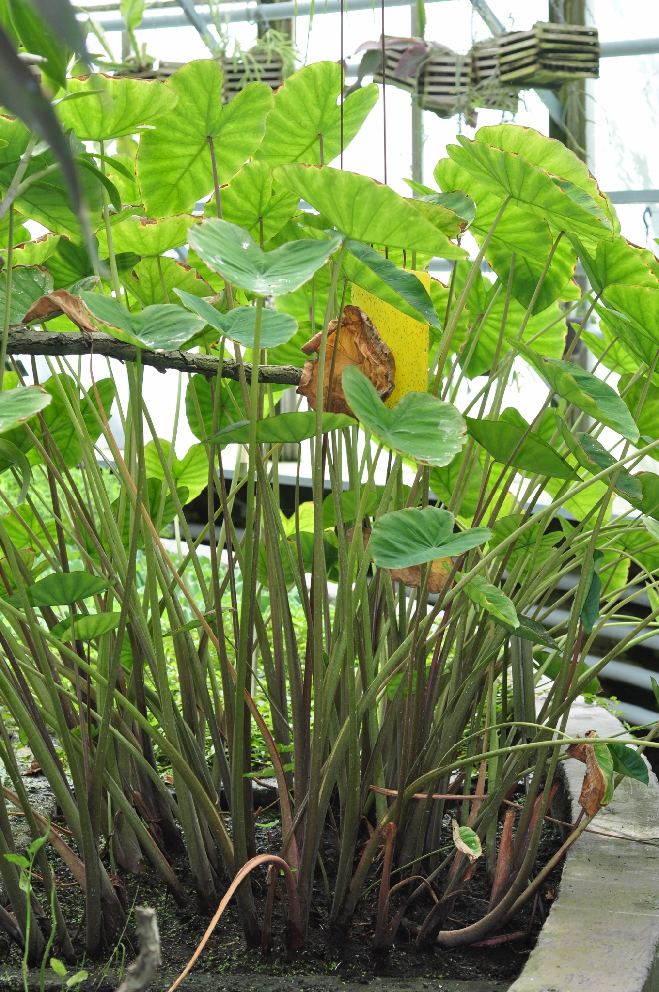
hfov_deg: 15.1
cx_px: 330
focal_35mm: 90
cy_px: 496
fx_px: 2478
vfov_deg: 22.6
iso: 200
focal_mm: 60
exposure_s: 1/60
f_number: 6.3
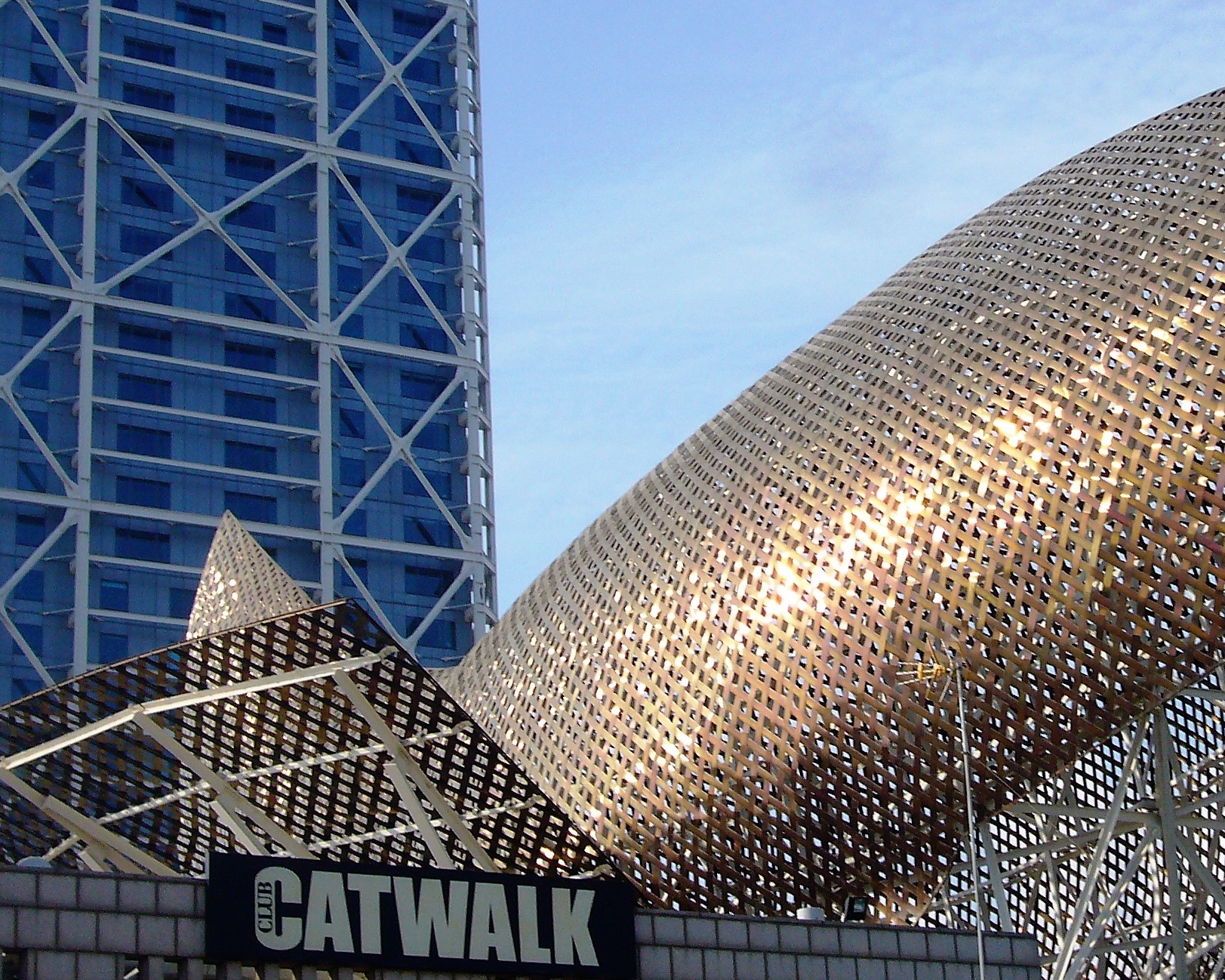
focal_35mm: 83
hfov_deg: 22.8
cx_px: 878
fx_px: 3009
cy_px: 431
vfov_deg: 18.5
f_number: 7.1
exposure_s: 1/250
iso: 80
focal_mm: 8.1
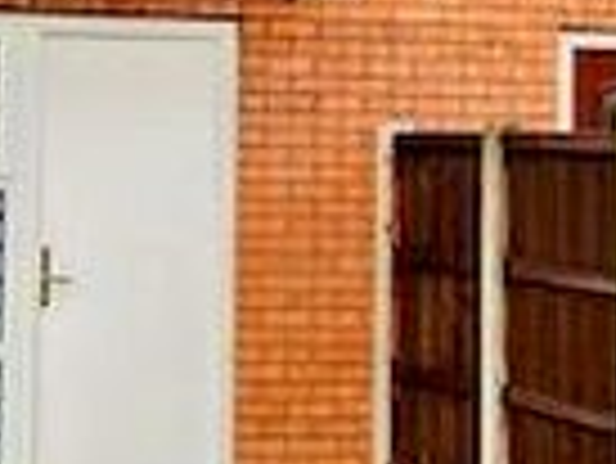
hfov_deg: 14.7
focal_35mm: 133
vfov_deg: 11.1
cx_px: 126
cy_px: 70
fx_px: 2369
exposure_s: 1/121
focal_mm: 4.25
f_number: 1.8
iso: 50
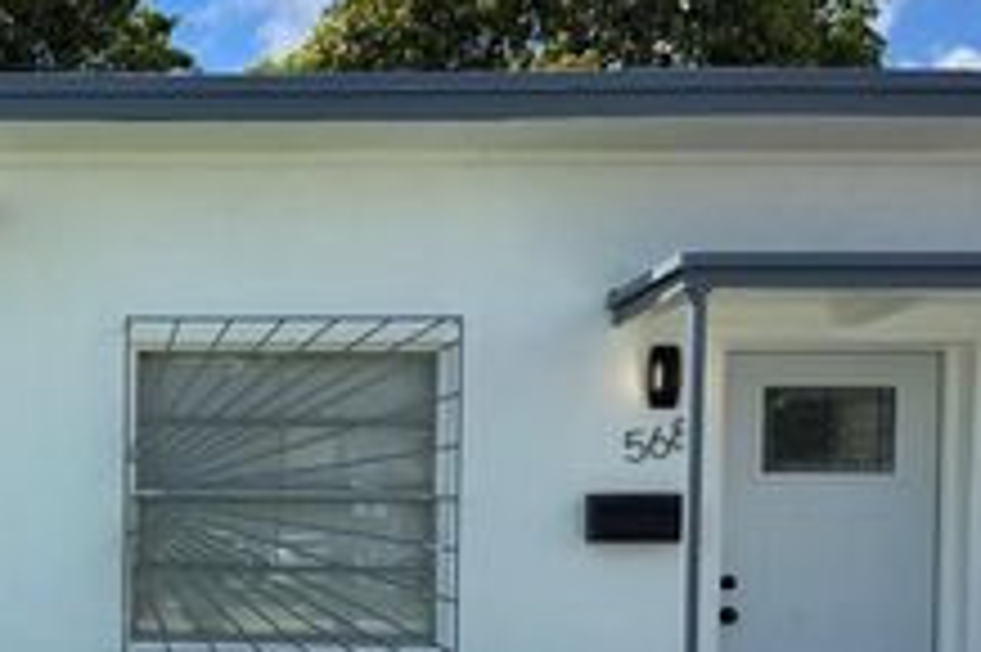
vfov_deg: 19.6
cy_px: 596
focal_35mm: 68
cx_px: 68
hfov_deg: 28.3
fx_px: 1852
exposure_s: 1/3802
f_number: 1.78
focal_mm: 6.76
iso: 80
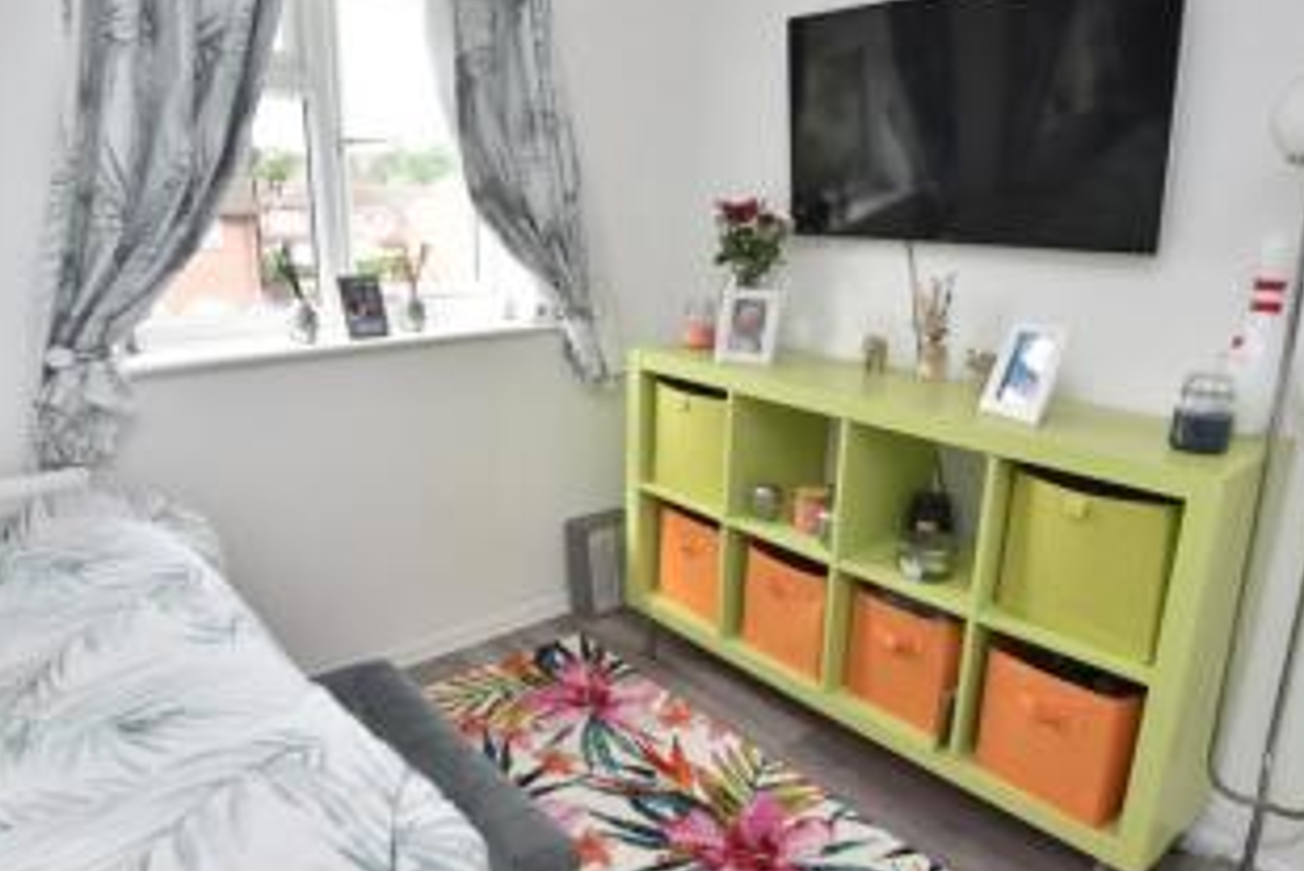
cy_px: 444
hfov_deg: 76.0
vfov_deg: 55.2
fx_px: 833
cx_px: 614
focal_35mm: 23
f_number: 4.5
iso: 100
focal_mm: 10
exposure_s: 1/80
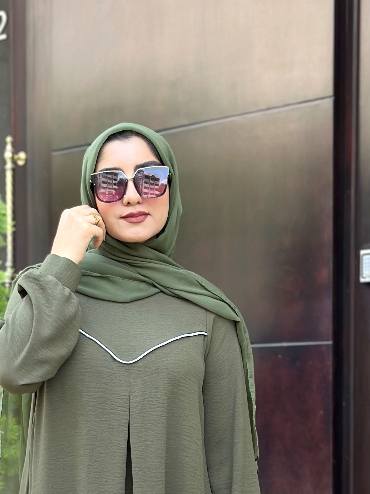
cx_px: 144
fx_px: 1511
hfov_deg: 14.0
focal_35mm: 106
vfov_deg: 18.2
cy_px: 446
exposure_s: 1/480
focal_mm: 6.86
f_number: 1.78
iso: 80
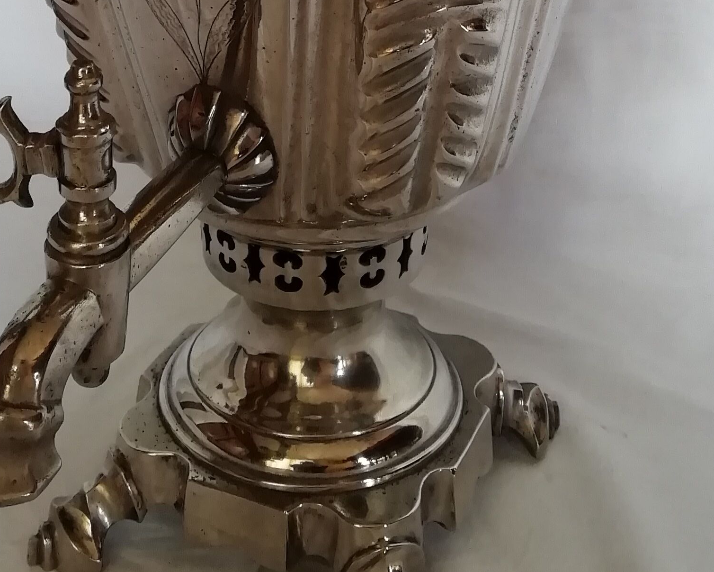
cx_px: 315
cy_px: -173
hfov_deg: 27.1
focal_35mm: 70
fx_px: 1480
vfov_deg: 20.0
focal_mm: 3.46
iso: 100
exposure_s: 1/33.3
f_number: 2.2
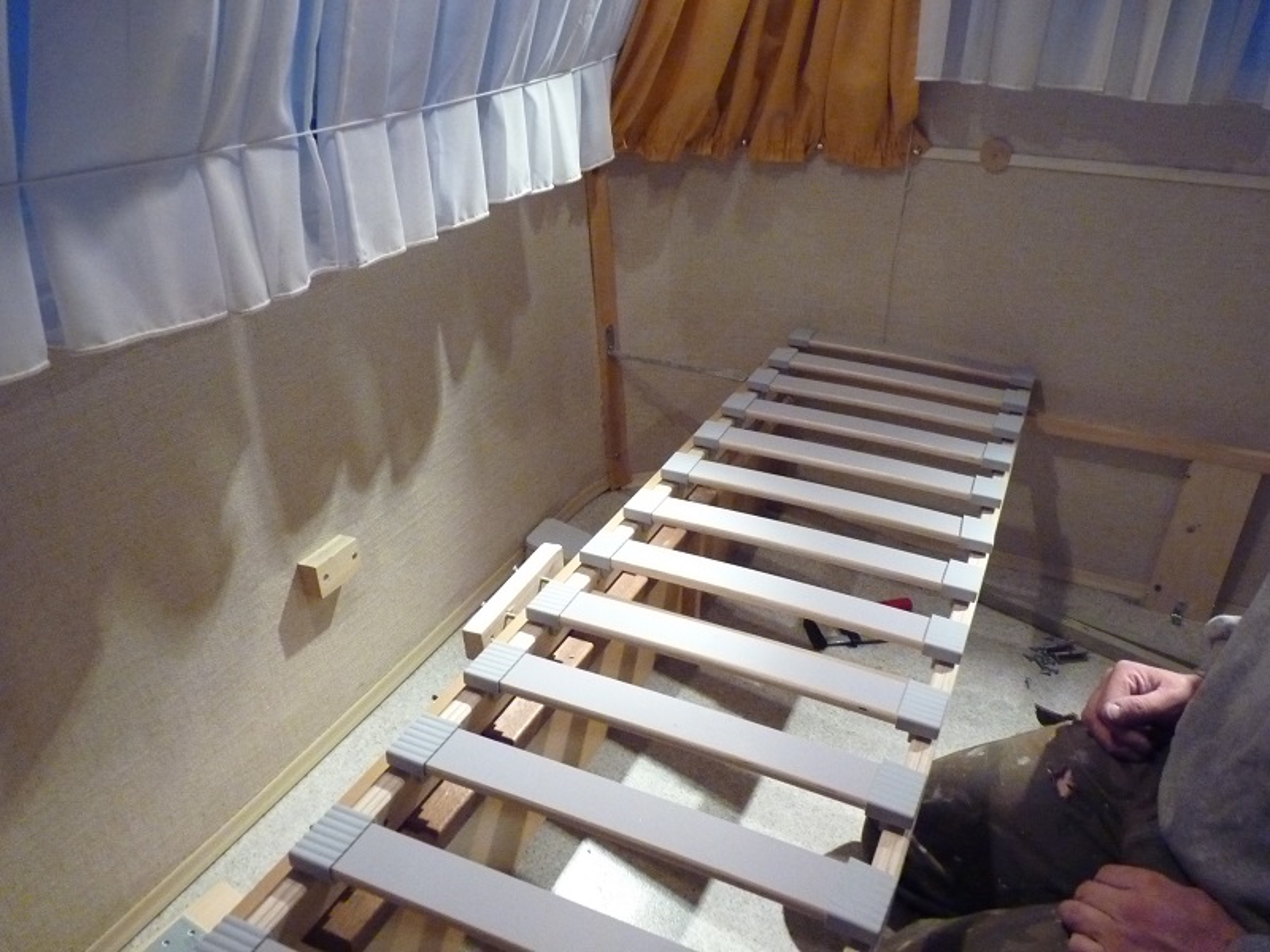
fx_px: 991
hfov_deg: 65.3
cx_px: 635
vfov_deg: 51.4
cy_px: 476
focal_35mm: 27
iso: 800
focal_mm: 4.8
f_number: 2.8
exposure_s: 1/40
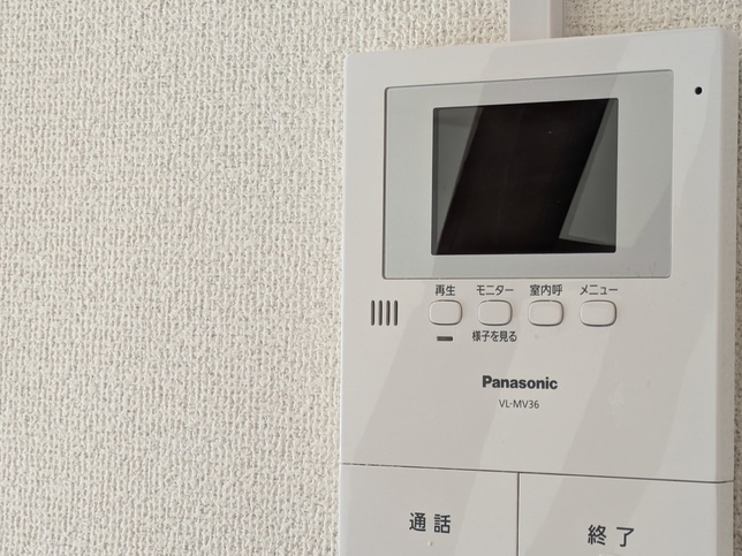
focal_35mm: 76
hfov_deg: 25.4
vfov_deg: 19.4
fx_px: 1629
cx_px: 533
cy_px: 315
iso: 119
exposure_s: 1/120
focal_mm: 5.43
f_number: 1.89
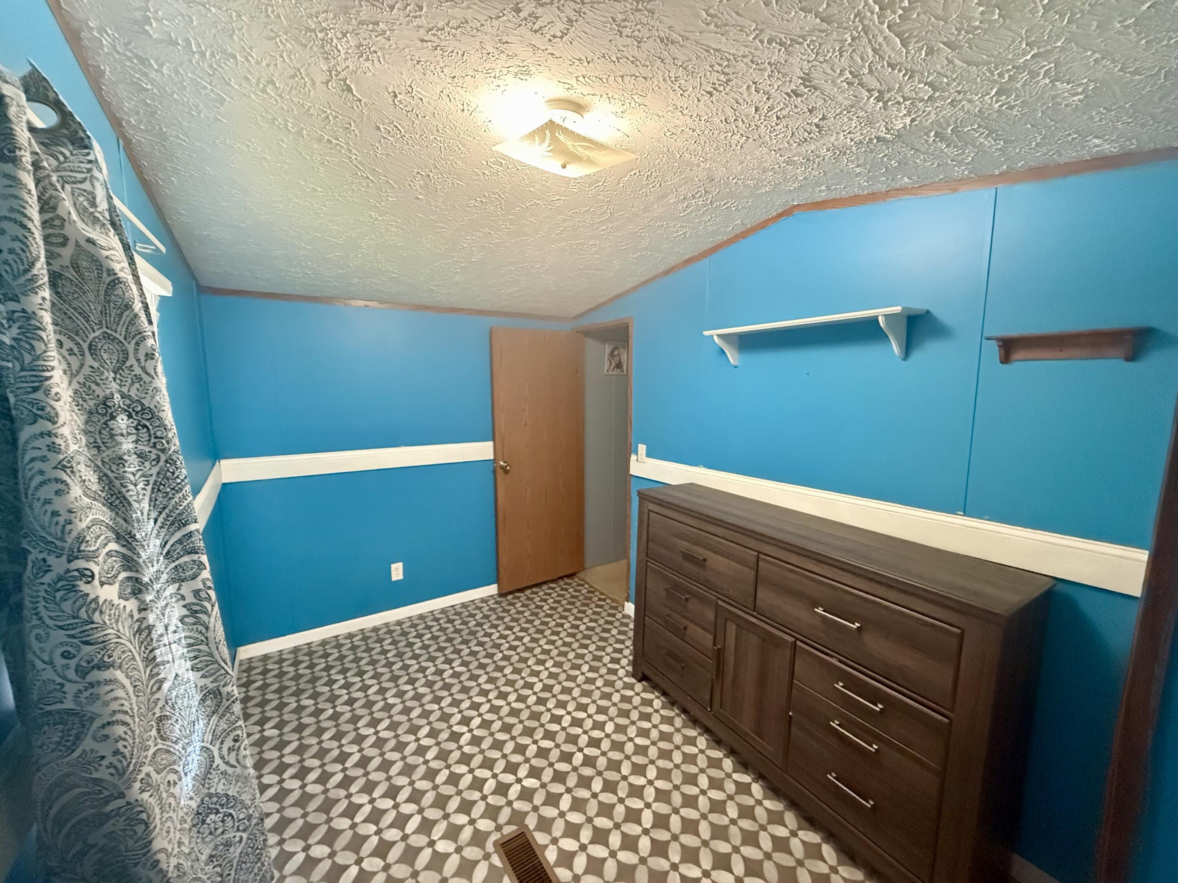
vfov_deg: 85.7
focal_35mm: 14
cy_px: 442
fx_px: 476
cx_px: 589
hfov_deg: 102.1
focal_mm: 2.22
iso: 1250
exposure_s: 1/60
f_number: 2.2
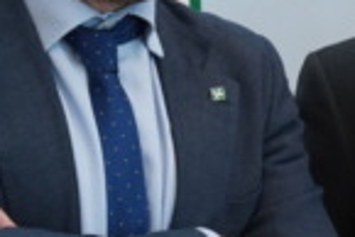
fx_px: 1806
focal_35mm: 183
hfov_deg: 11.2
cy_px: 43
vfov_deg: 7.5
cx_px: 235
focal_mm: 26
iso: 800
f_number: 5
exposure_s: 1/80
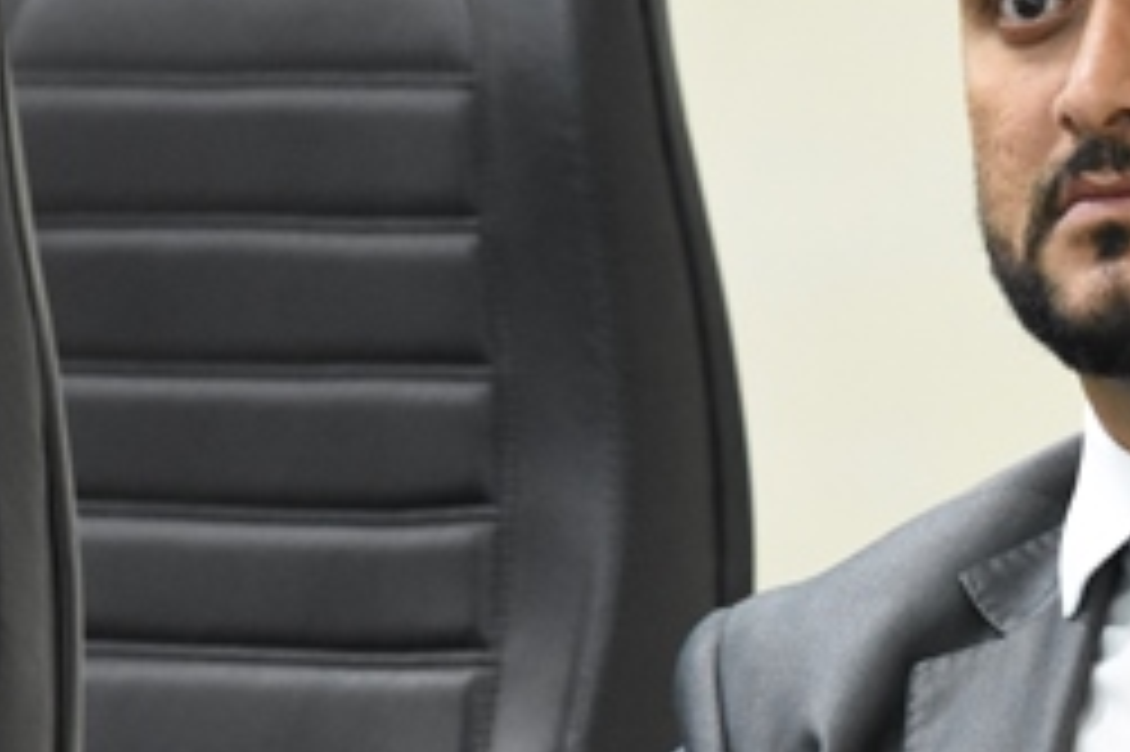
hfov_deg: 4.0
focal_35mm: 516
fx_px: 16194
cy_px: 570
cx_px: 1373
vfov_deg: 2.7
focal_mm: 135
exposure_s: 1/30
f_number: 8
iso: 4000
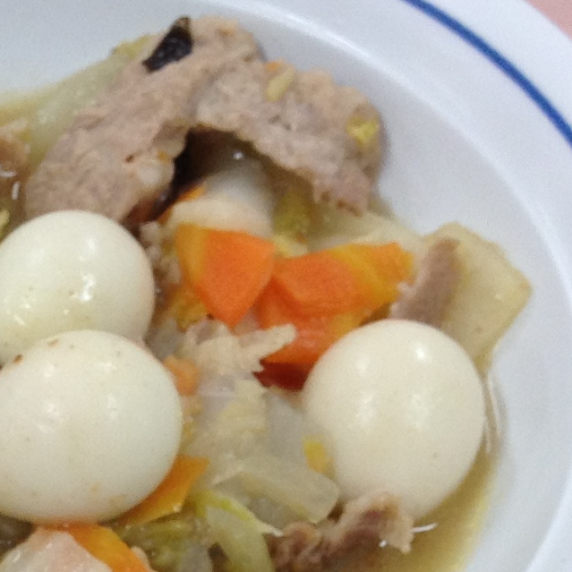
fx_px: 2954
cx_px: -149
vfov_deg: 10.7
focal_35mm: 158
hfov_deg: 10.8
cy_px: 826
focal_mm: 4.28
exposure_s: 1/40
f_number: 2.4
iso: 64
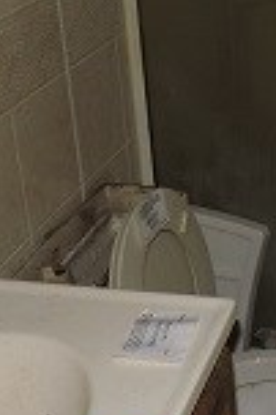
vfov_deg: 27.2
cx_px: 432
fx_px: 853
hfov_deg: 16.5
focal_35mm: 74
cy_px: 127
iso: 200
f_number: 3
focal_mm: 4.3
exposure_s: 1/30
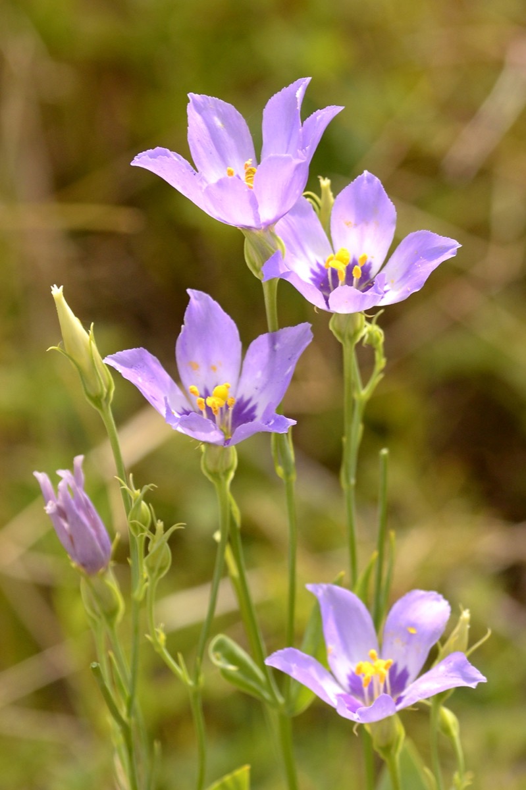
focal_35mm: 232
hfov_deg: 5.9
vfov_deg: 8.9
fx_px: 5100
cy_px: 395
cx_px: 263
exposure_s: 1/800
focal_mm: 155
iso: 400
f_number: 8
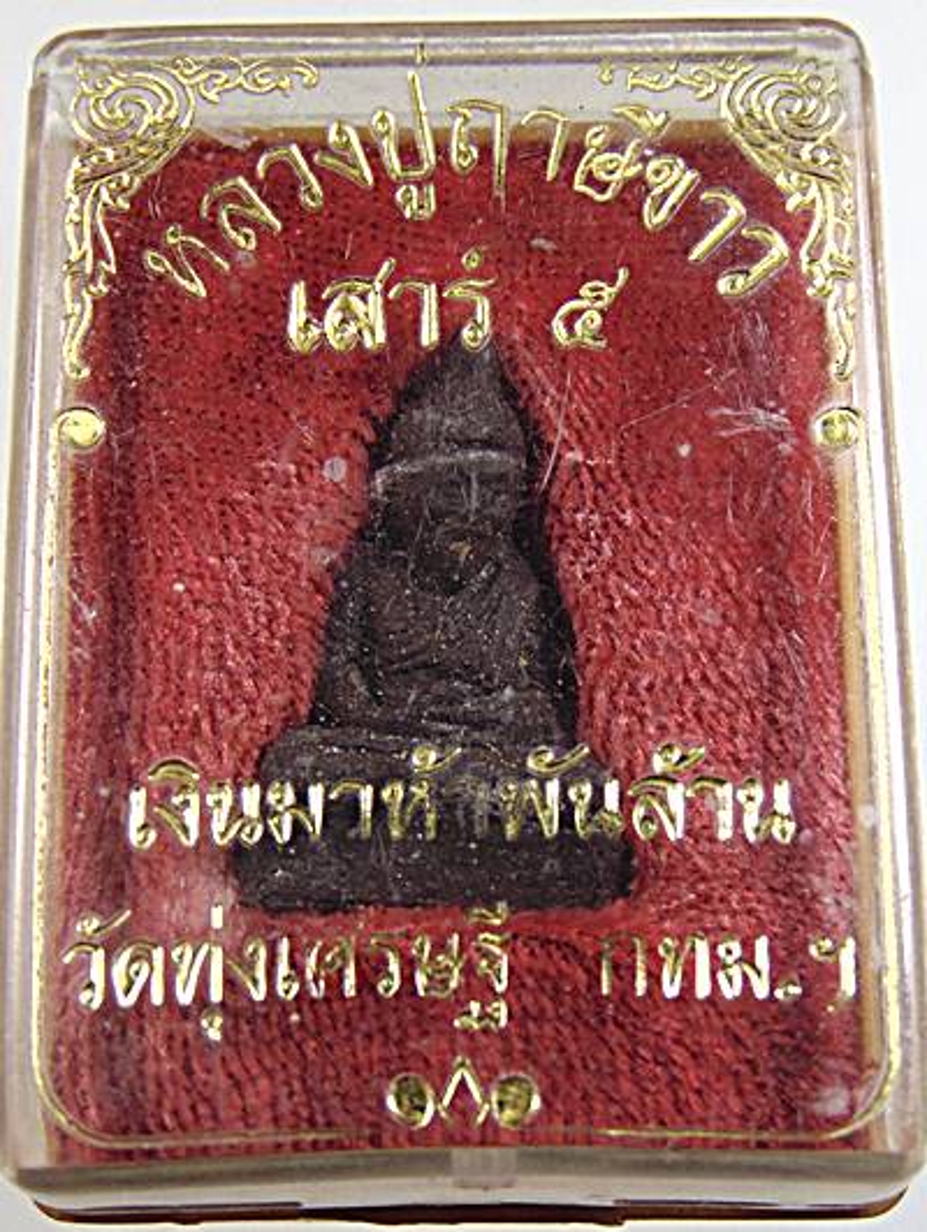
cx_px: 464
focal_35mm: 42
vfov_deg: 44.8
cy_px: 616
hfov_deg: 34.4
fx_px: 1497
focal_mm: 7.6
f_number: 3.3
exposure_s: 1/40
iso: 80
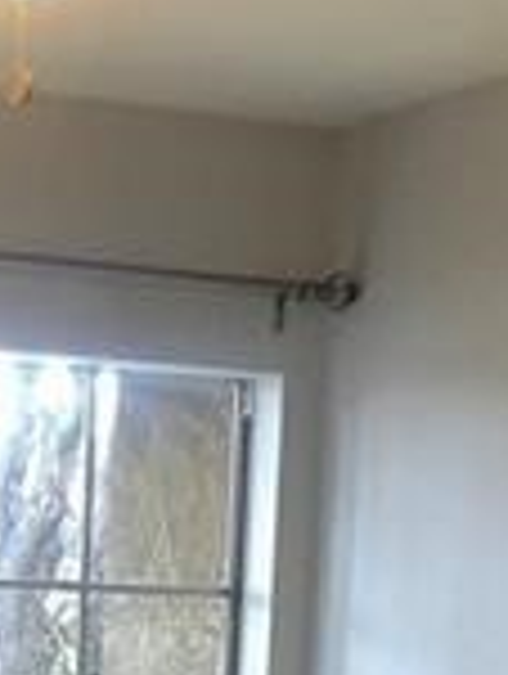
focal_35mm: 143
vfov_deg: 12.8
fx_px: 2790
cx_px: -112
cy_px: 1134
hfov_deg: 10.2
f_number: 1.8
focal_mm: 4
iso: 25
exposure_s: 1/30
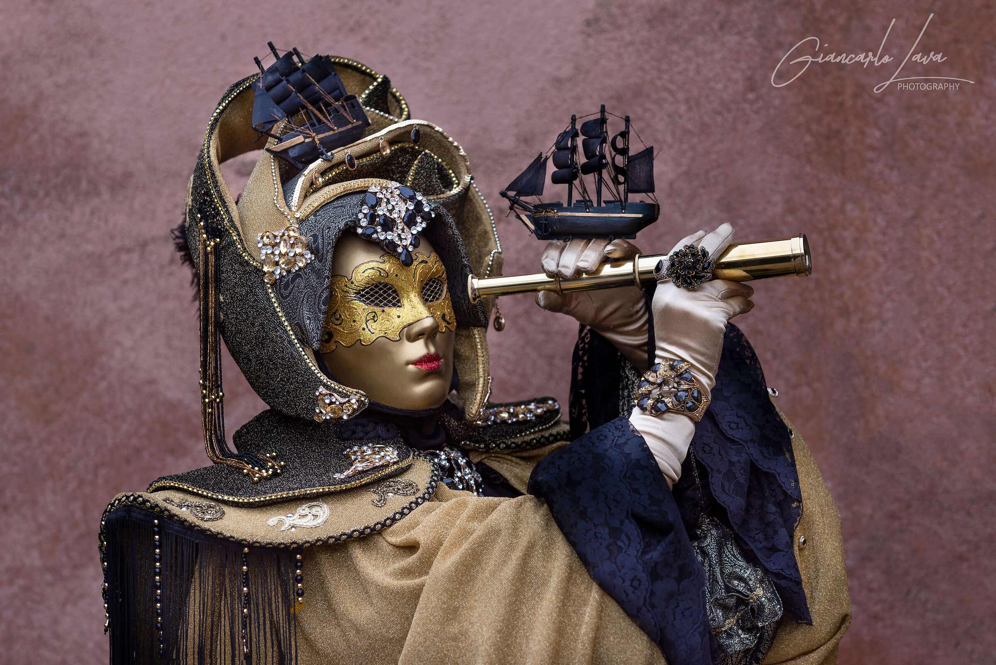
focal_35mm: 140
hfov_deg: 14.6
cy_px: 332
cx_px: 498
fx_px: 3875
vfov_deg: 9.8
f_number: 4
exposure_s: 1/200
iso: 250
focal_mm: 140
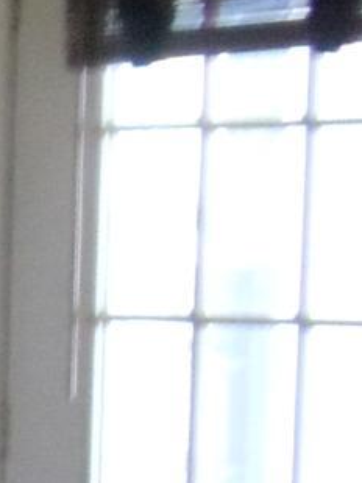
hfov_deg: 4.6
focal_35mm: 291
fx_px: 4063
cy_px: 517
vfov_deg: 6.8
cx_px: -1203
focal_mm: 6
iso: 800
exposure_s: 1/60
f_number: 3.5
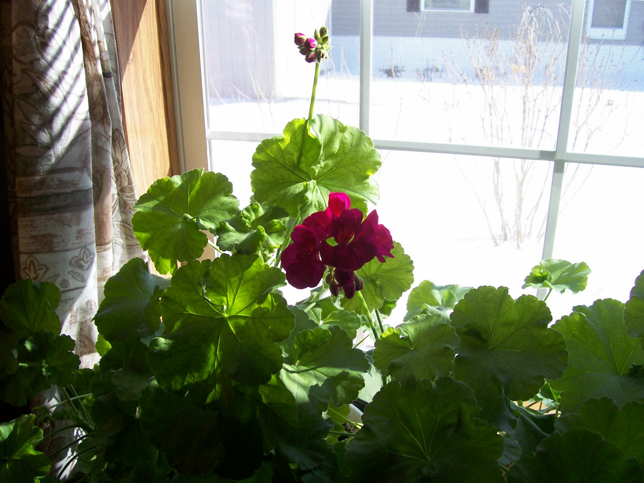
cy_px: 242
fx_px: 633
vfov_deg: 41.8
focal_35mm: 34
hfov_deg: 54.0
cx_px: 322
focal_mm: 5.6
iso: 80
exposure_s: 1/250
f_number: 2.7
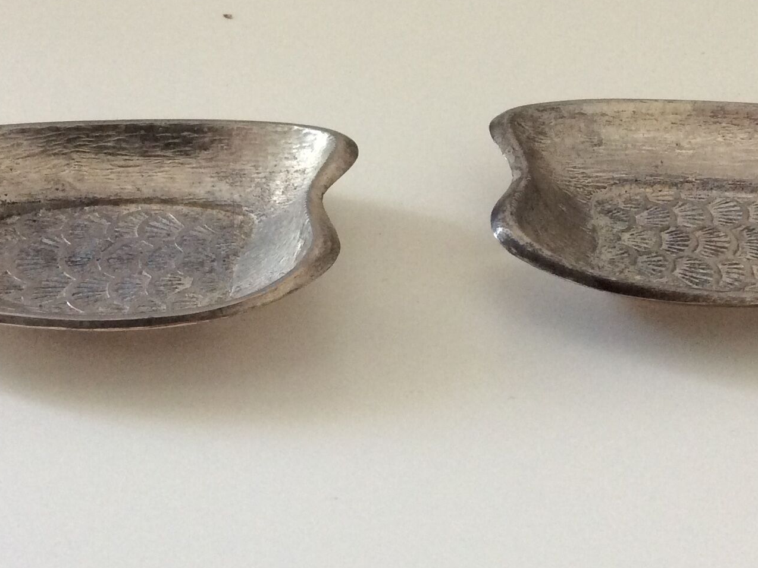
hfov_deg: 29.8
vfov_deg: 22.6
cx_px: 431
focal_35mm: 65
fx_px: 1424
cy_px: 244
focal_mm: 3.3
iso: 125
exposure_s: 1/25
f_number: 2.4
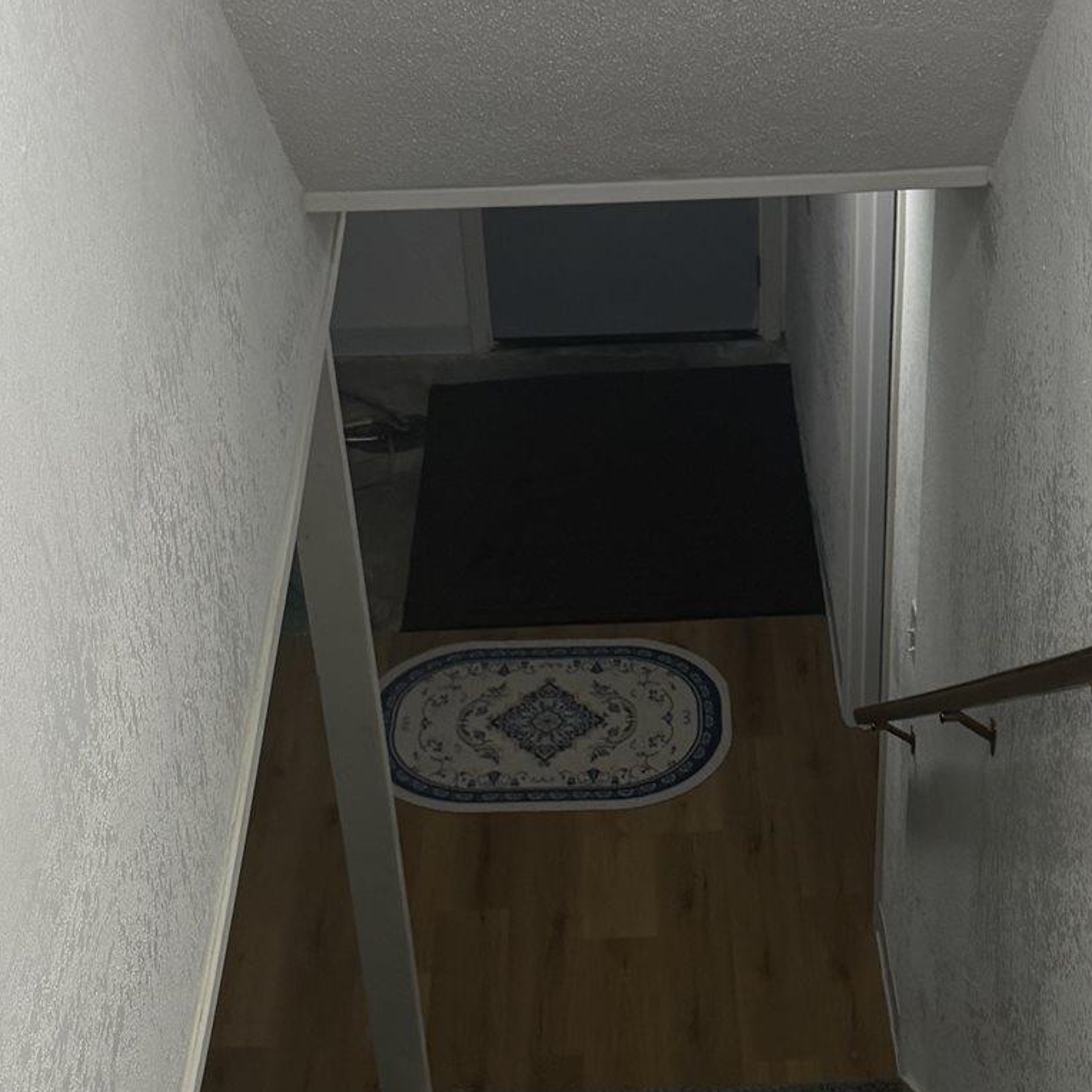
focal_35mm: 64
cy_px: 808
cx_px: 740
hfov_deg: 26.7
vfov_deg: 26.6
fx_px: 2284
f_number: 1.78
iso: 125
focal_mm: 6.76
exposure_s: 1/60
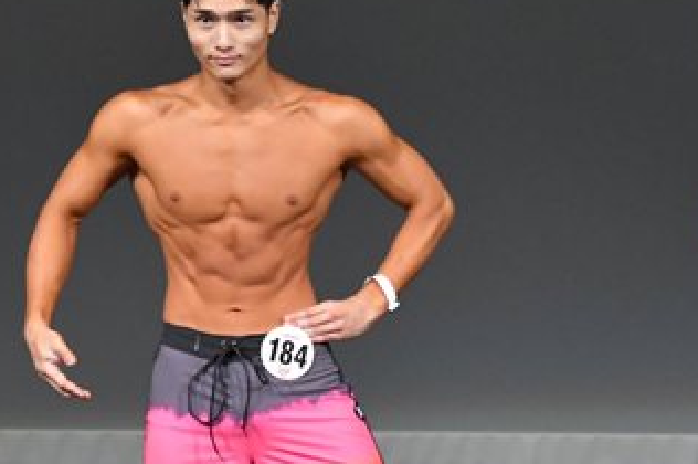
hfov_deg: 2.7
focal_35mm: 773
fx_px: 14972
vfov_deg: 1.8
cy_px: 362
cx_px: 514
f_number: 5.6
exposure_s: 1/400
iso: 4000
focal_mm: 210
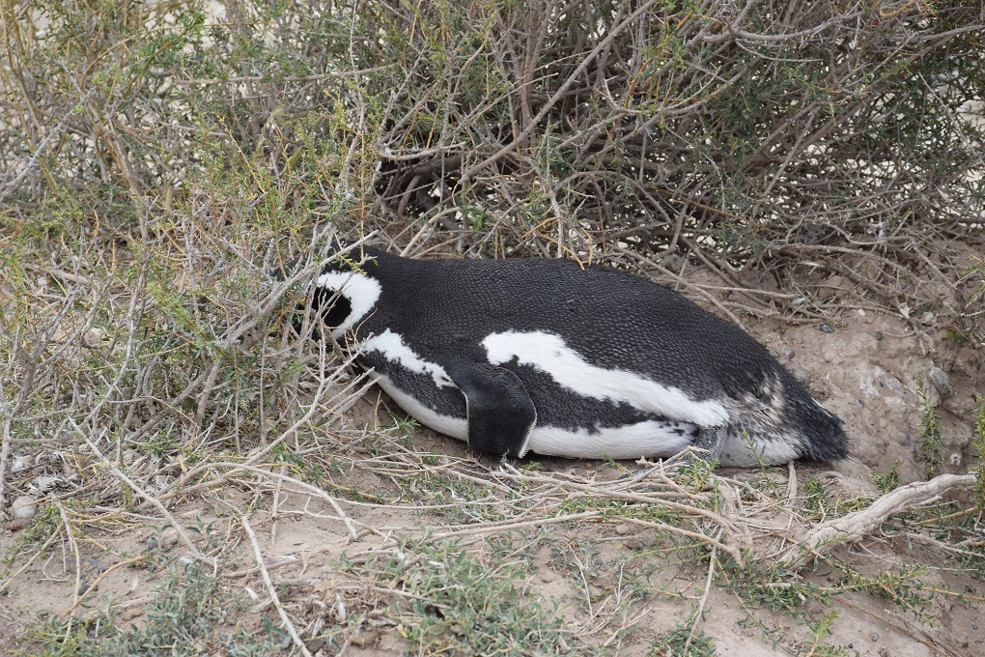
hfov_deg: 19.5
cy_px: 328
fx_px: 2873
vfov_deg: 13.0
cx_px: 492
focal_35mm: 105
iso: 320
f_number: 8
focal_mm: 70
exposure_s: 1/250
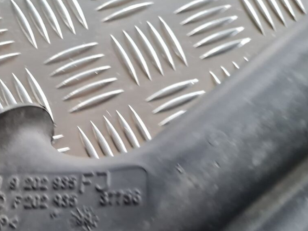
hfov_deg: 38.5
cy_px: 190
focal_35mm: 48
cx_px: 74
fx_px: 427
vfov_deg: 29.5
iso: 250
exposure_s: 1/50
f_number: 1.8
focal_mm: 5.4
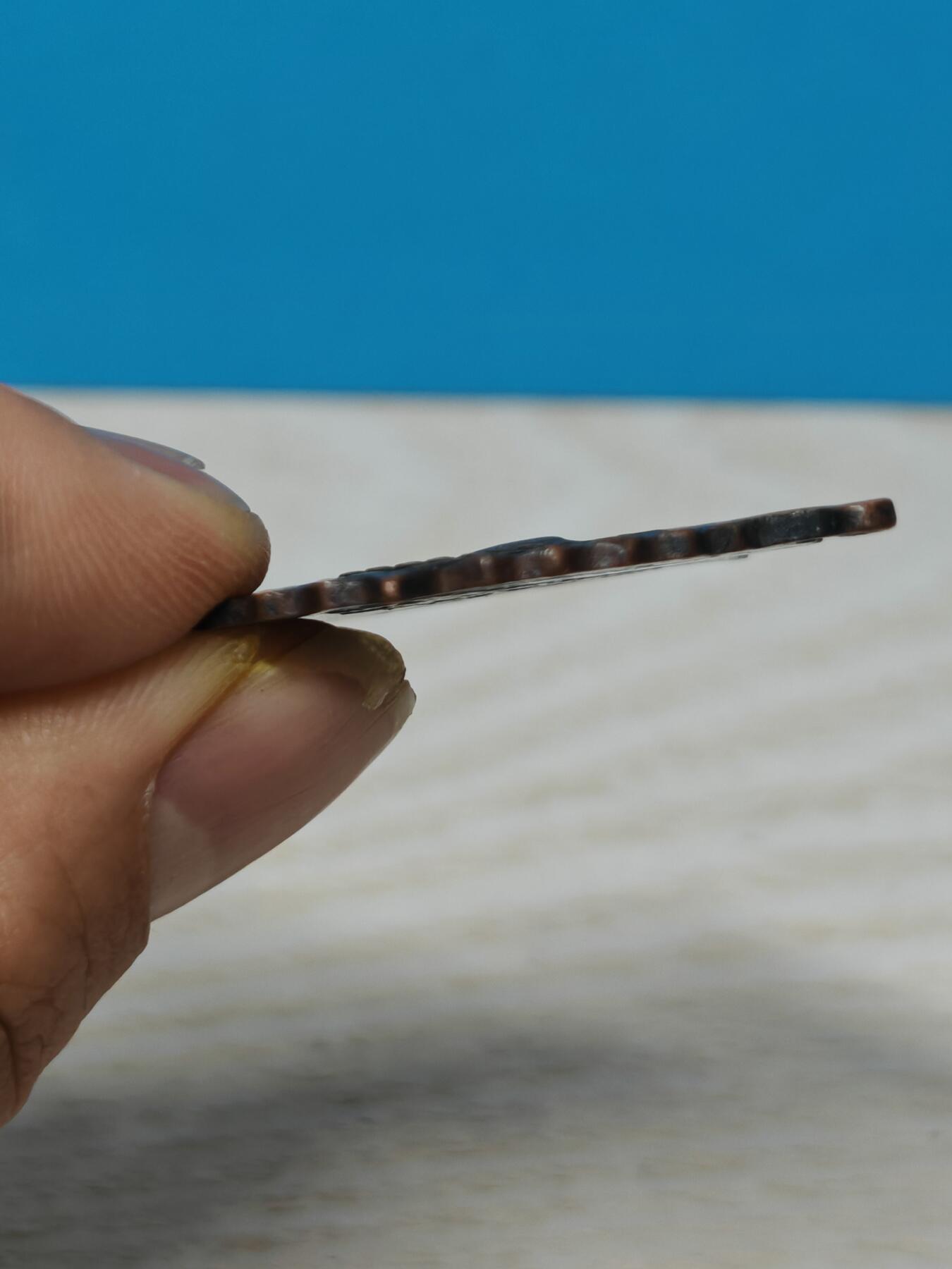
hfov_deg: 15.6
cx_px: 476
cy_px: 634
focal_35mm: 95
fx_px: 3484
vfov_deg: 20.7
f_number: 1.6
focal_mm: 7.62
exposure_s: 1/100
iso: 80
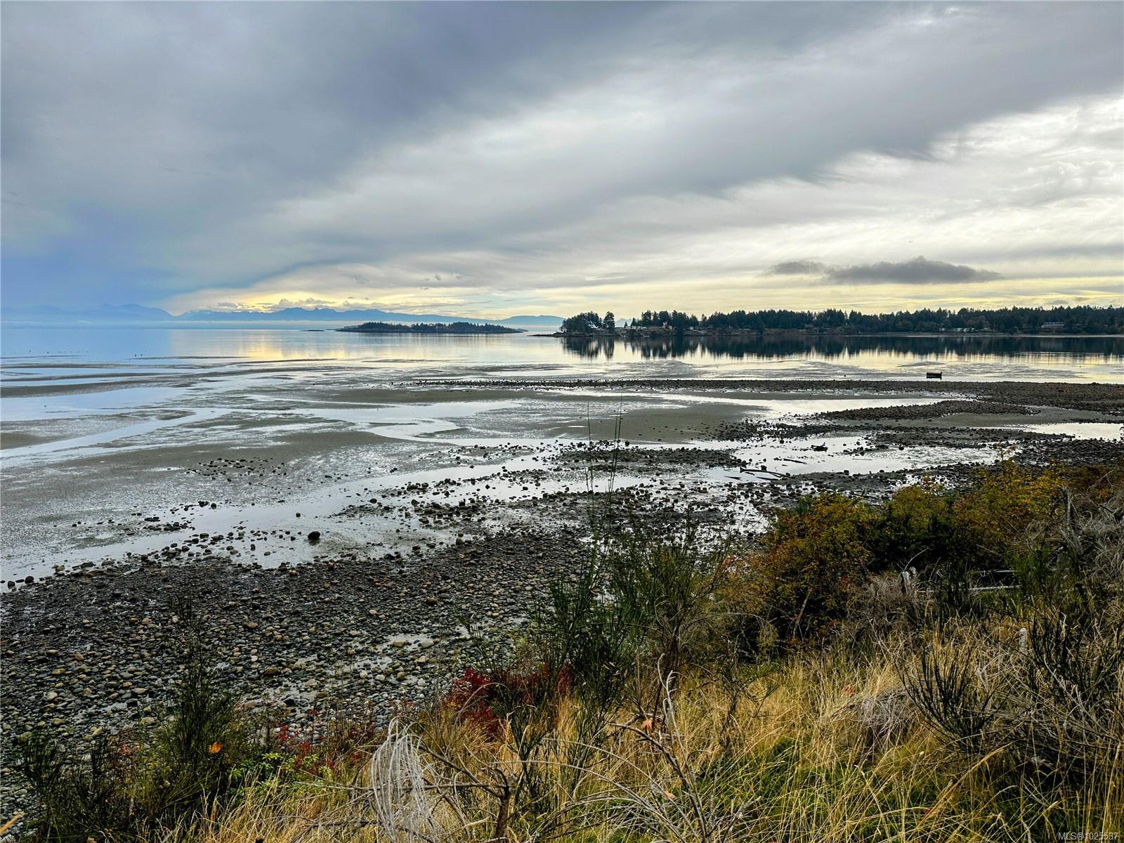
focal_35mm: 24
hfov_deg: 71.6
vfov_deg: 56.8
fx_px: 779
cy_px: 422
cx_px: 562
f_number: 1.78
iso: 80
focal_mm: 6.86
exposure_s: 1/2353
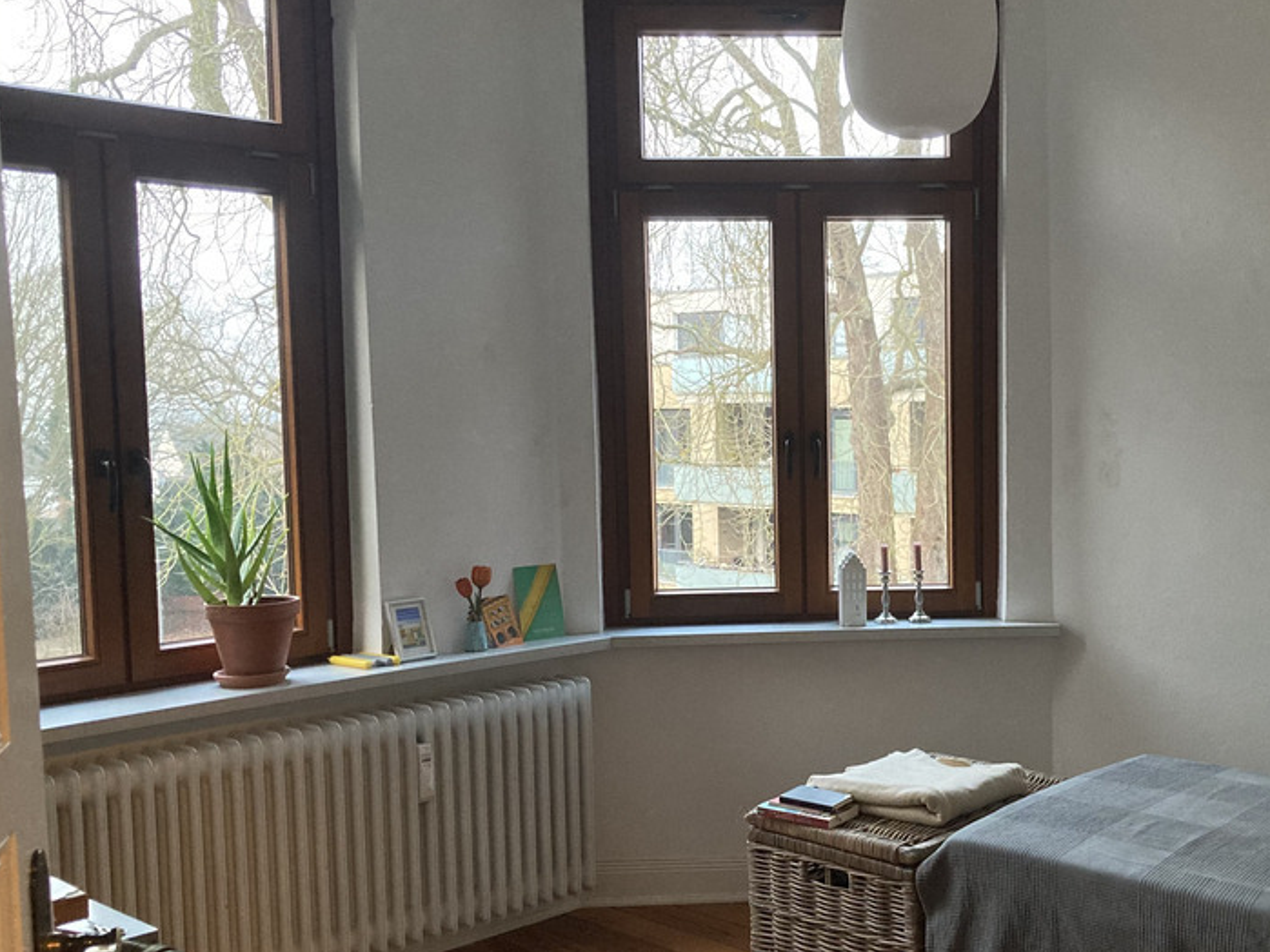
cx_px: 825
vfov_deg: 35.1
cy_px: 529
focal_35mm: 41
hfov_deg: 45.2
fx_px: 1504
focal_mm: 3.99
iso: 400
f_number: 1.8
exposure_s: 1/40
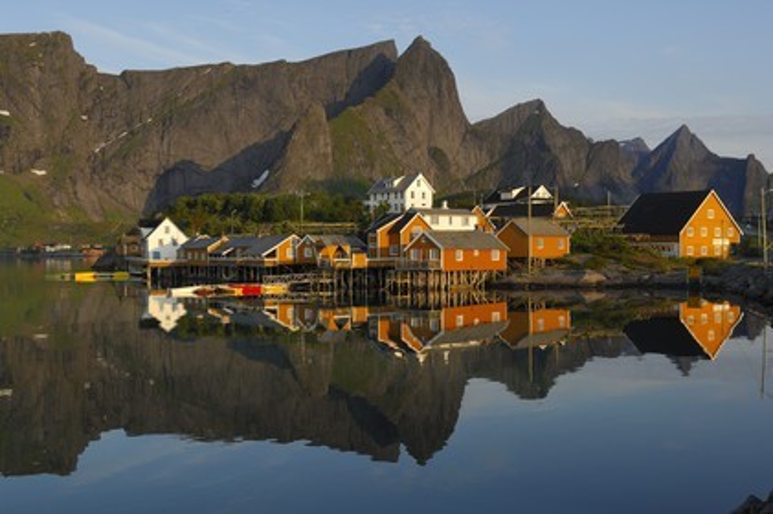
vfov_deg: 31.8
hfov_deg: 46.4
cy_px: 257
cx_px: 386
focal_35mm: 42
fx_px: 901
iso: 100
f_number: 6.7
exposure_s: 1/160
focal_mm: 28
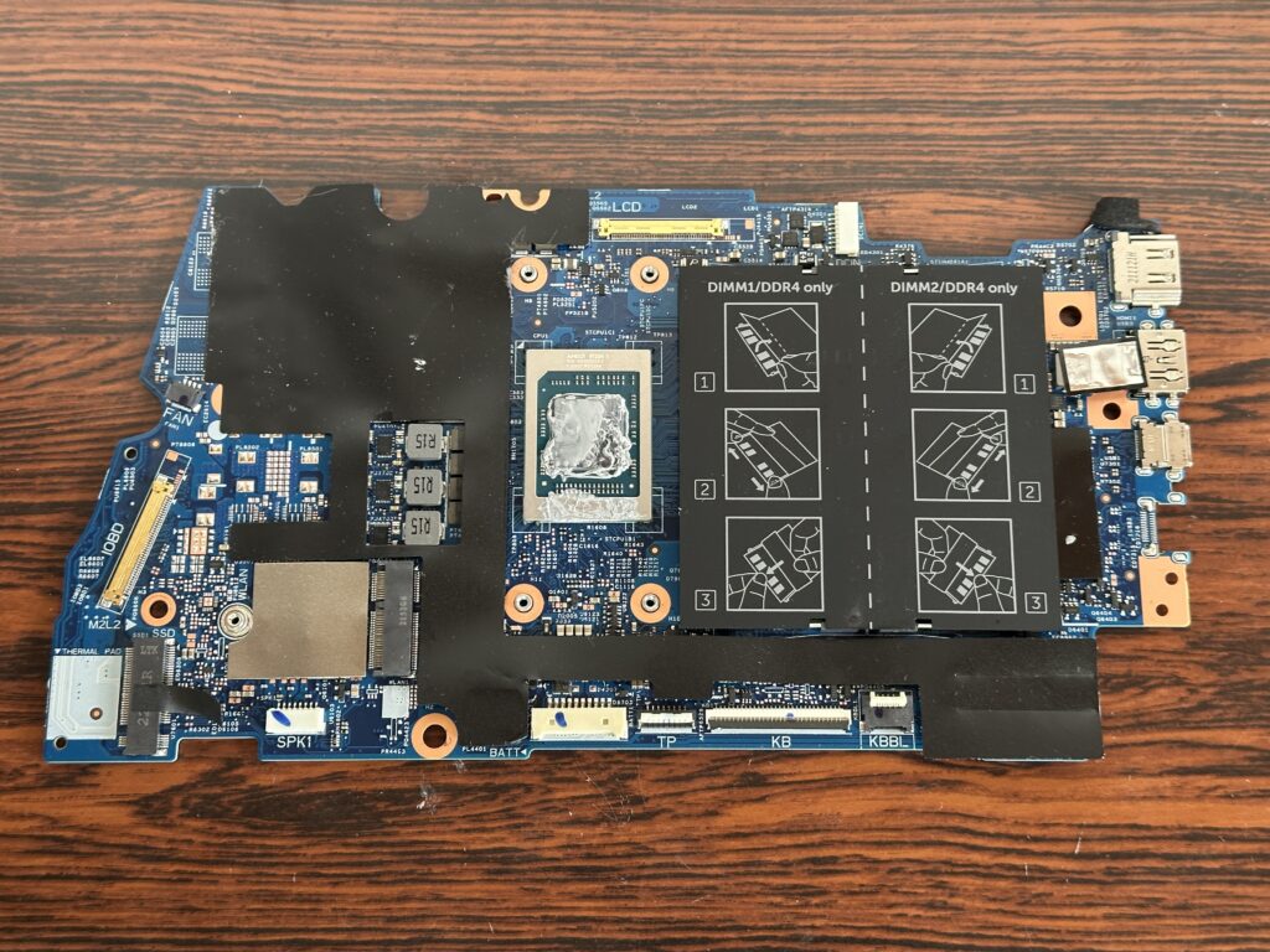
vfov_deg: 30.3
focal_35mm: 48
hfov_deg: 39.7
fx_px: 1761
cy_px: 476
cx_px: 635
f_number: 1.78
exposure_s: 1/33
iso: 250
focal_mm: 6.86
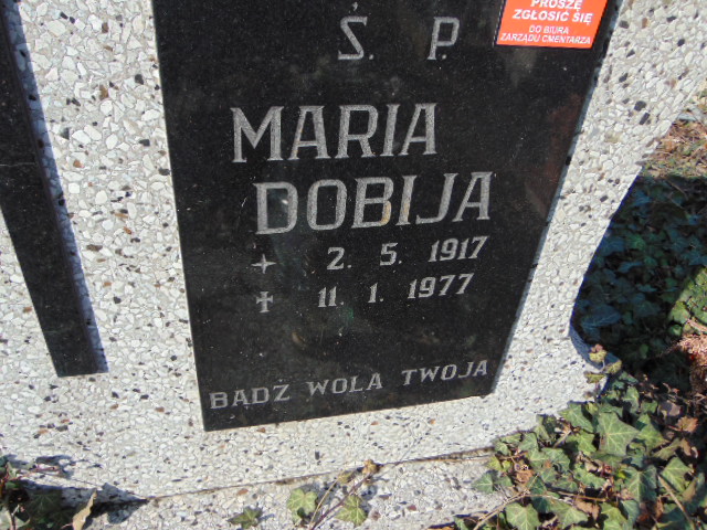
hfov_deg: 60.0
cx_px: 354
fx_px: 613
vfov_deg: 46.8
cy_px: 265
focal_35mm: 30
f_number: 3.1
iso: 80
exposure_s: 1/500
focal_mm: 5.4
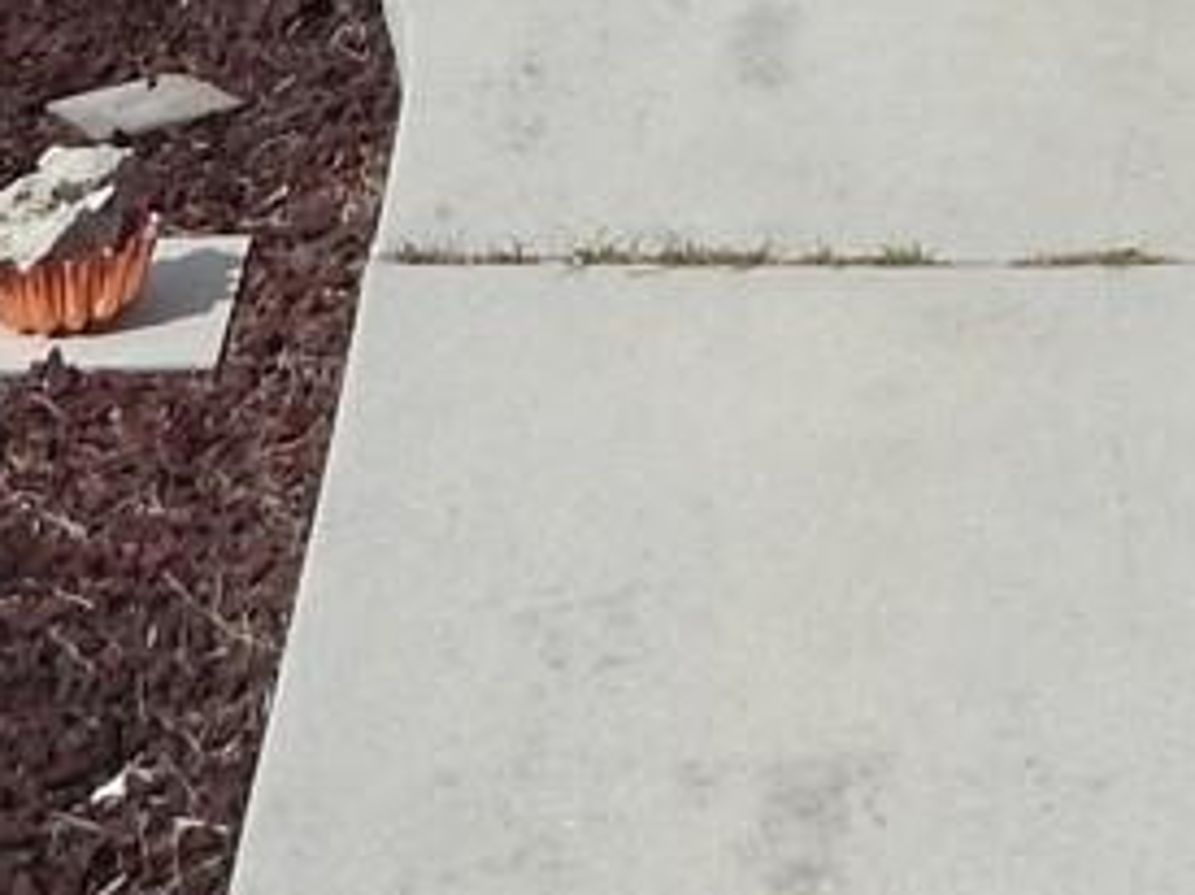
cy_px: -1299
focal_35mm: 134
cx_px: 886
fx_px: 4624
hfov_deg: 14.7
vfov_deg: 9.7
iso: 125
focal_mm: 4
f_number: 6
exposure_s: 1/1000
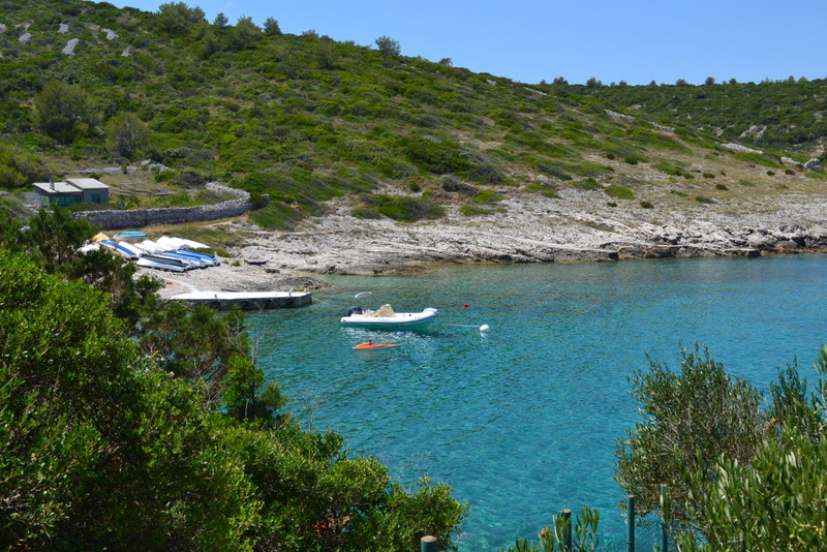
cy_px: 276
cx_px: 414
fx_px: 896
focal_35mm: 39
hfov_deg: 49.5
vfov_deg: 34.2
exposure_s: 1/500
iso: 400
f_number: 11
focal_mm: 26
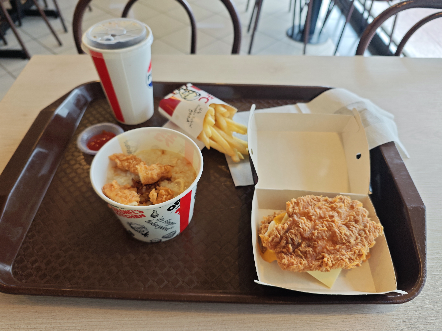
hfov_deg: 73.9
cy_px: 166
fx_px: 294
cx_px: 221
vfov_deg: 58.9
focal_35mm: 23
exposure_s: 1/138
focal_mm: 6.55
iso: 50
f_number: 1.6
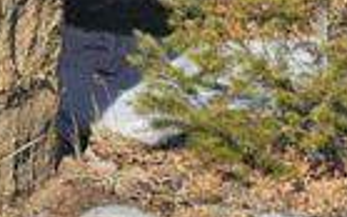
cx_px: -160
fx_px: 1703
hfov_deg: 11.2
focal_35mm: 180
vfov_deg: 6.2
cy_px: -591
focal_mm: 6.3
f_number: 1.7
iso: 10
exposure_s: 1/1170
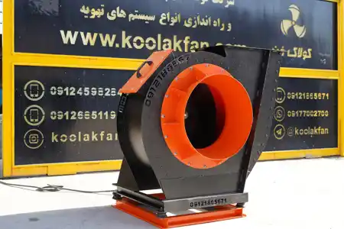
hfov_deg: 39.6
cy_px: 114
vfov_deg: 27.0
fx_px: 478
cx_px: 172
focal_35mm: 50
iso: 100
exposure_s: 1/80
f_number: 4.5
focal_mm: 50
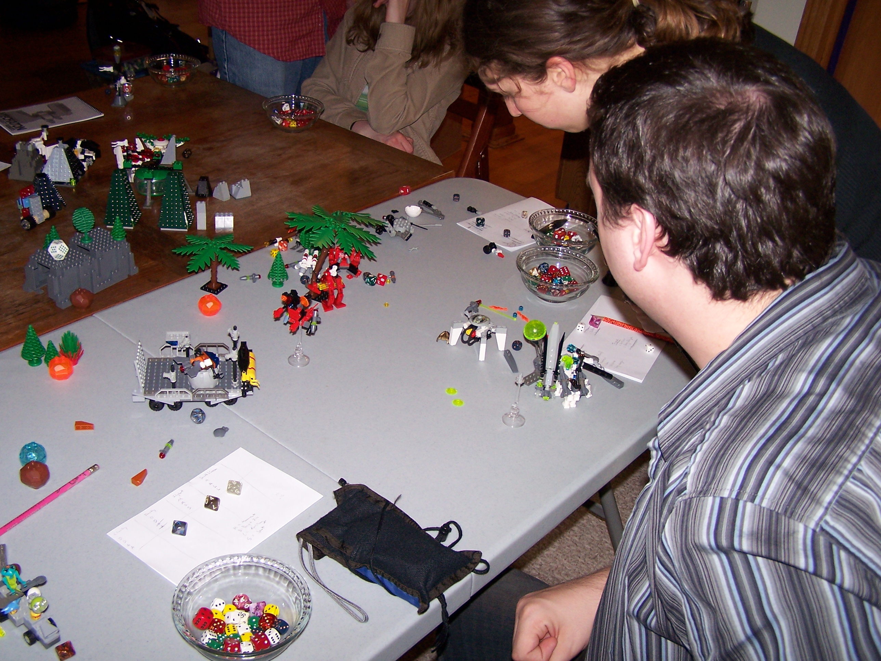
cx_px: 440
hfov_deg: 49.0
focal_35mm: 38
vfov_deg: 37.7
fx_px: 967
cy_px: 330
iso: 140
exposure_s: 1/60
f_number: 2.8
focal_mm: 6.3
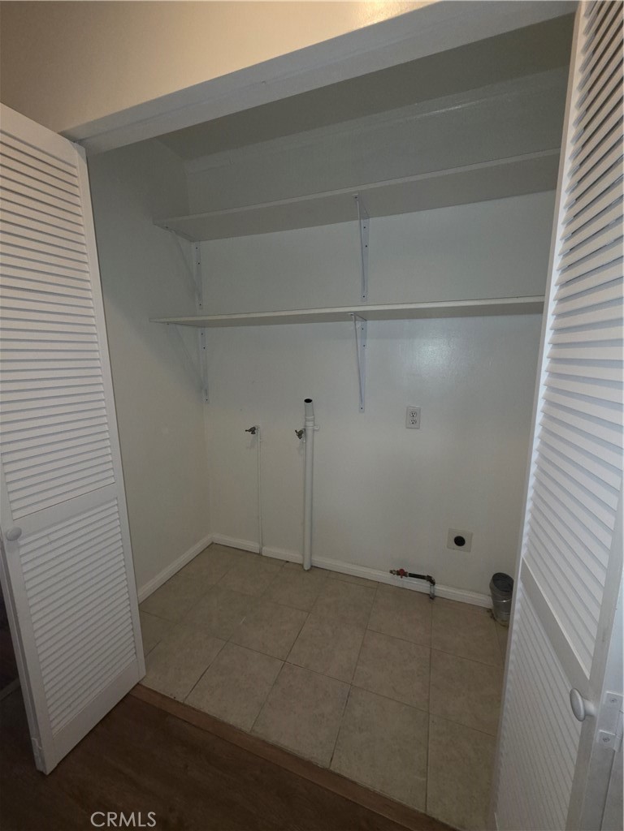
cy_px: 416
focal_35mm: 13
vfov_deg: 106.2
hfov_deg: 89.9
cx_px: 312
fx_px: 312
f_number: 1.9
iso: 160
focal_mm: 2.2
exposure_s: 1/60
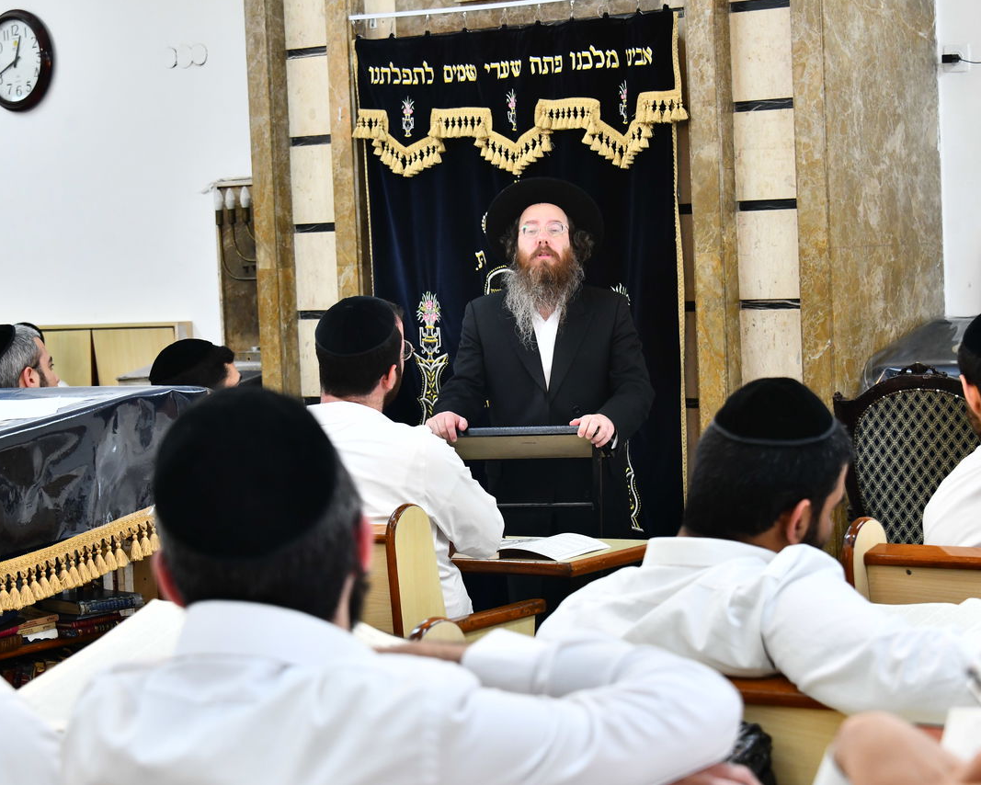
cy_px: 403
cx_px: 507
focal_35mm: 80
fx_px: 2323
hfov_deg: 23.8
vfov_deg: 19.2
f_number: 5.6
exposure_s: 1/200
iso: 1250
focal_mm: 65
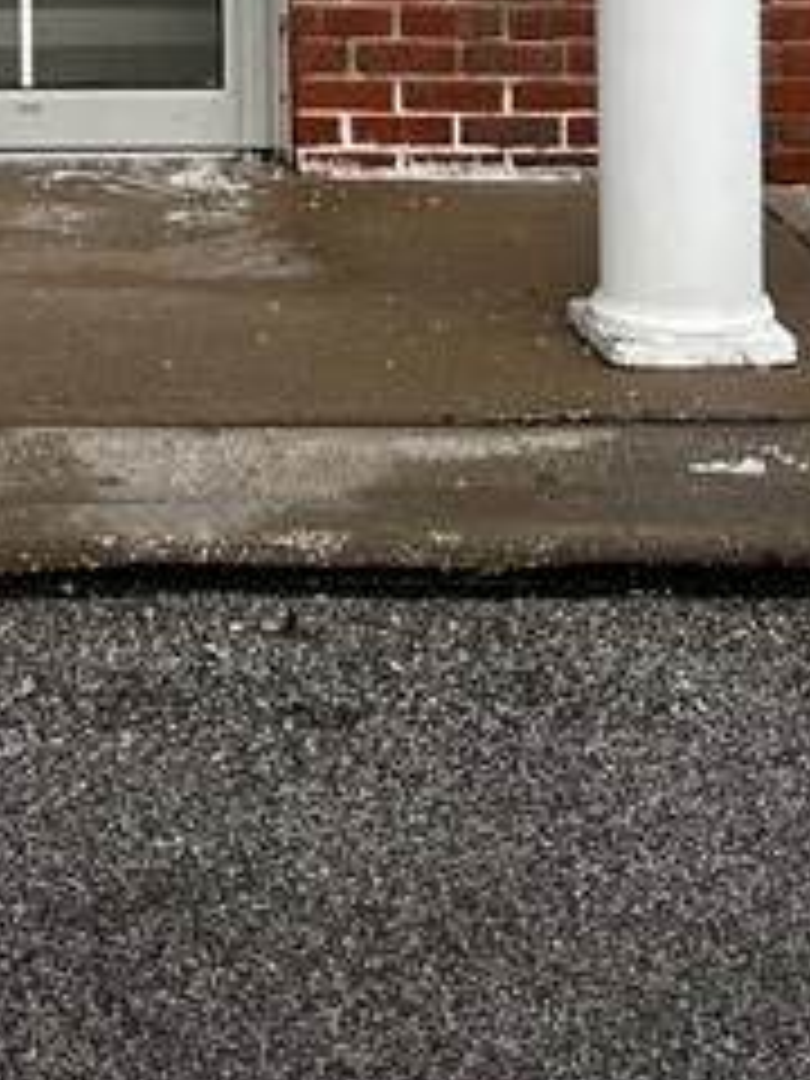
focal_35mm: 111
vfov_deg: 16.3
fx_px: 3463
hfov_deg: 13.1
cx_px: -117
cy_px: -508
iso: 50
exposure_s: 1/676
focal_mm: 5.1
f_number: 1.6
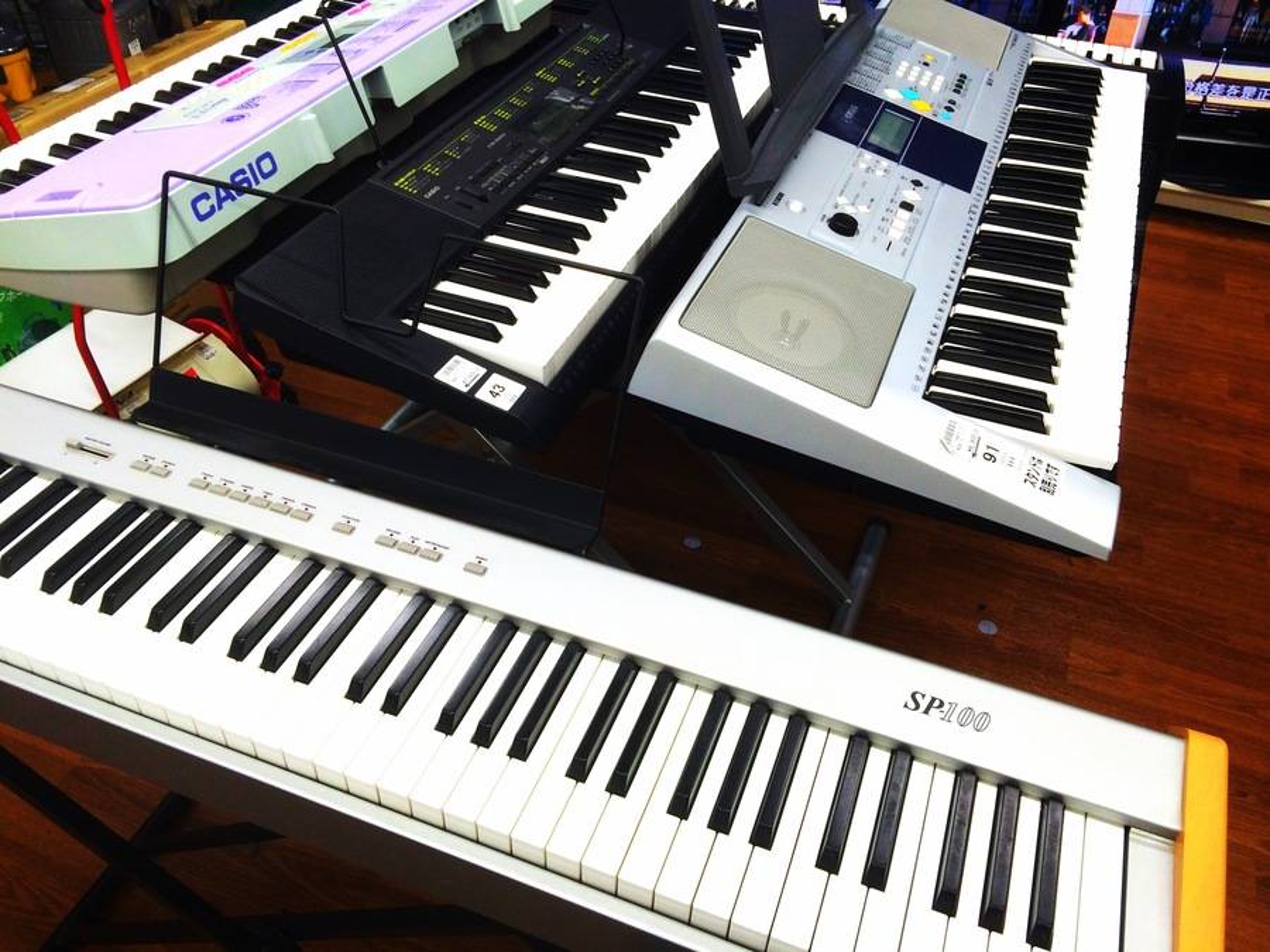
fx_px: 1064
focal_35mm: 29
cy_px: 476
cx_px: 635
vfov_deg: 48.2
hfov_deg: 61.7
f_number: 2.2
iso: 40
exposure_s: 1/50
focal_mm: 4.15
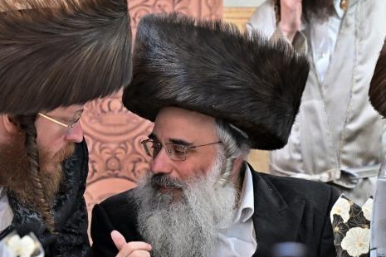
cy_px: 102
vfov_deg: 5.2
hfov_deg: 7.8
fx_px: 2830
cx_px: 140
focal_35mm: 264
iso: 1000
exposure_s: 1/160
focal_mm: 120
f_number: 4
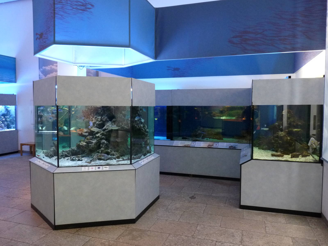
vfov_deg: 51.4
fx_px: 256
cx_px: 164
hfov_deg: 65.3
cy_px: 123
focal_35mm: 27
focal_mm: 4.8
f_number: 2.8
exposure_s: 1/25
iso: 400
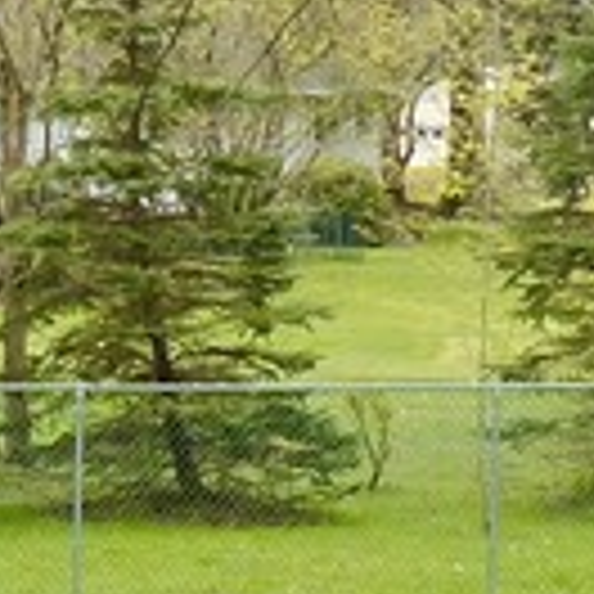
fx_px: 4135
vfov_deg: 8.2
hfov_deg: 8.1
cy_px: 454
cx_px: -148
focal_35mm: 213
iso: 200
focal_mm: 5.6
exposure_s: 1/640
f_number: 2.8
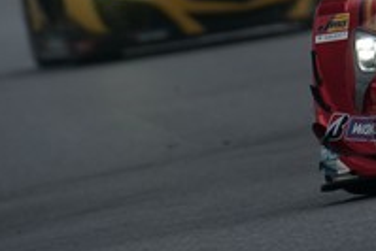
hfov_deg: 0.9
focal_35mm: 2172
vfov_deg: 0.6
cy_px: -172
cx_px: 550
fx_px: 22701
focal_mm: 600
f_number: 7.1
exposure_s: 1/640
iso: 200
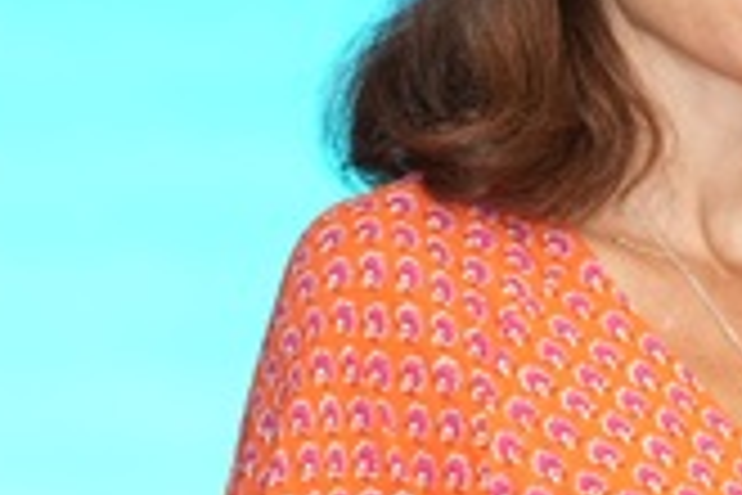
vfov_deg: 2.5
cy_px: 466
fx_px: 11478
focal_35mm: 557
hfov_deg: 3.7
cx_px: 1156
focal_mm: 114.6
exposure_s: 1/200
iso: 1600
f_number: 2.8
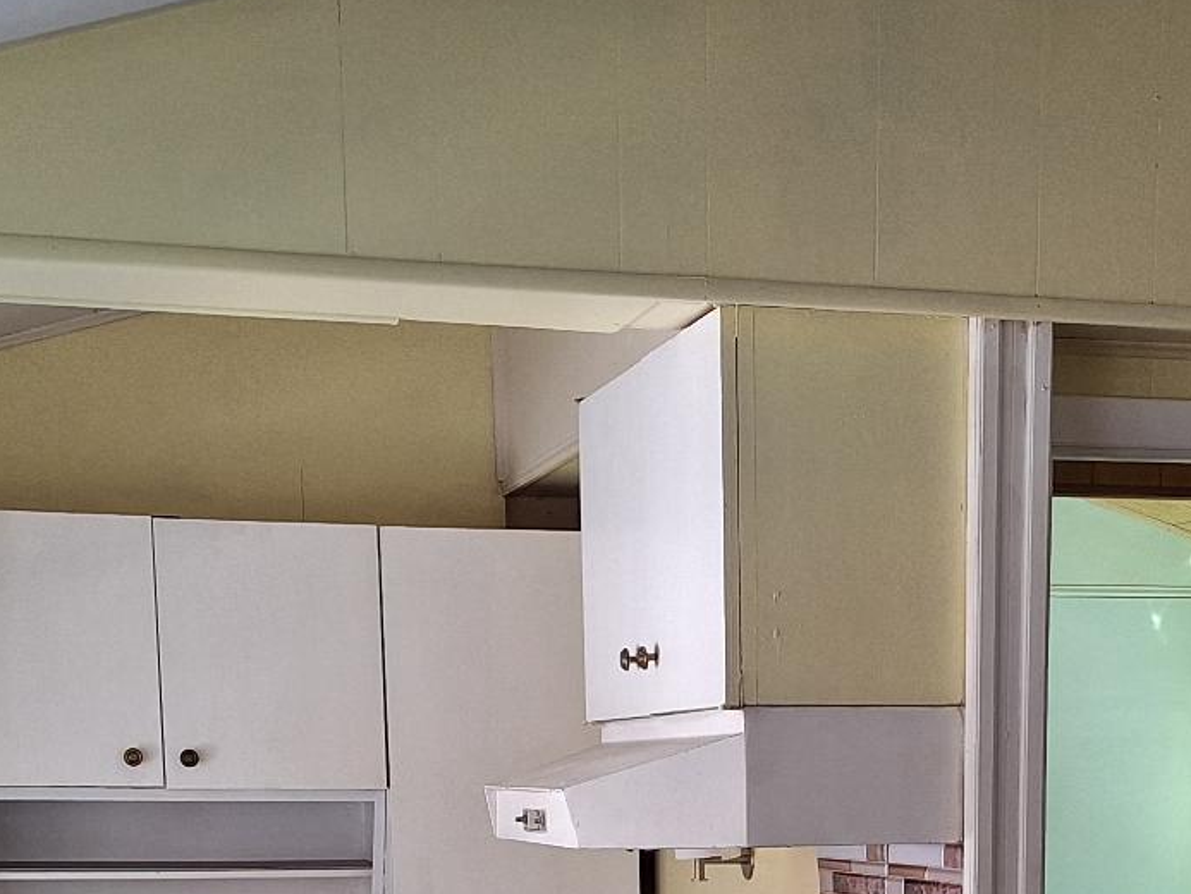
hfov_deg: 28.3
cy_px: 1133
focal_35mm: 68
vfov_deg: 20.0
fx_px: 2340
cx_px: 815
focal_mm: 5.54
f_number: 1.8
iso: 50
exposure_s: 1/60
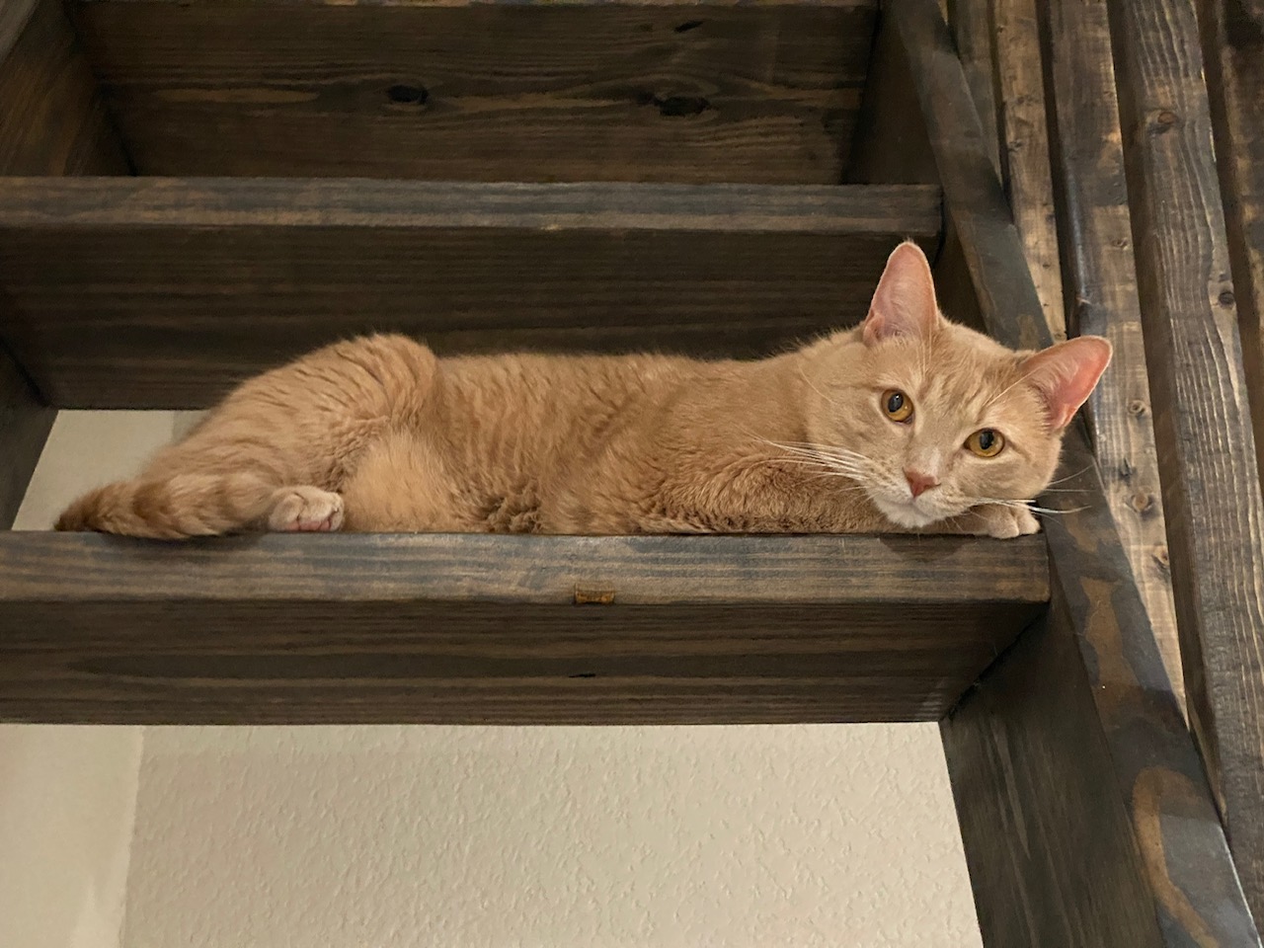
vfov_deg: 28.0
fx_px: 1899
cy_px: 474
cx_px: 632
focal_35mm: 52
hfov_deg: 36.8
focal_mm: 6
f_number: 2
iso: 1000
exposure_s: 1/30
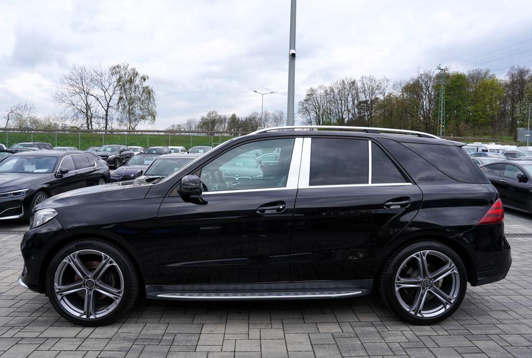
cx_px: 266
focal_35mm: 24
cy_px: 179
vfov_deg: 53.4
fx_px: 355
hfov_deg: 73.6
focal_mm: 24
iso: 100
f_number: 7.1
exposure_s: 1/200
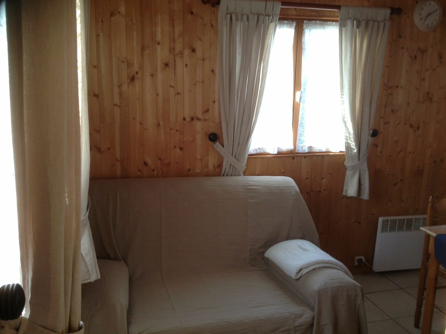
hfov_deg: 52.6
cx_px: 223
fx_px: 451
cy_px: 167
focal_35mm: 35
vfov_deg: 40.7
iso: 64
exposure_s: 1/30
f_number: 2.4
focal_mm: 4.28
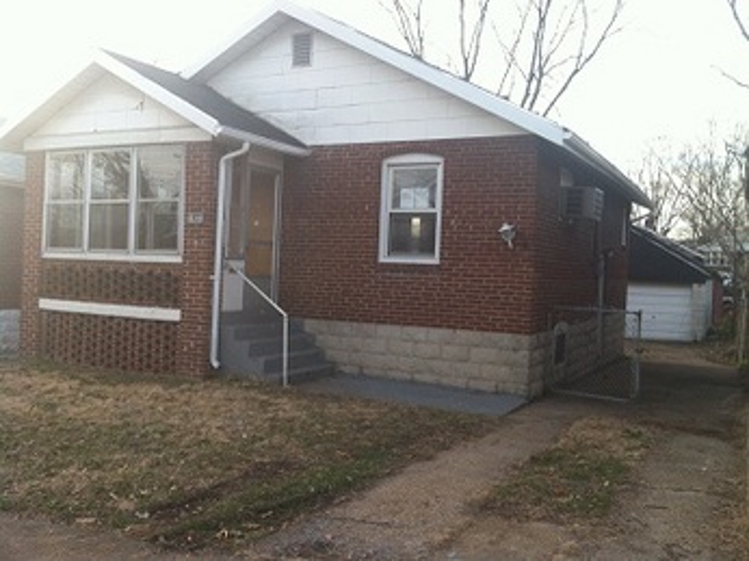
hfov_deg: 52.7
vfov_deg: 40.7
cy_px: 280
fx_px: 757
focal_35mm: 35
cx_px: 374
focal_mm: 3.85
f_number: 2.8
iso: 80
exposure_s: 1/140
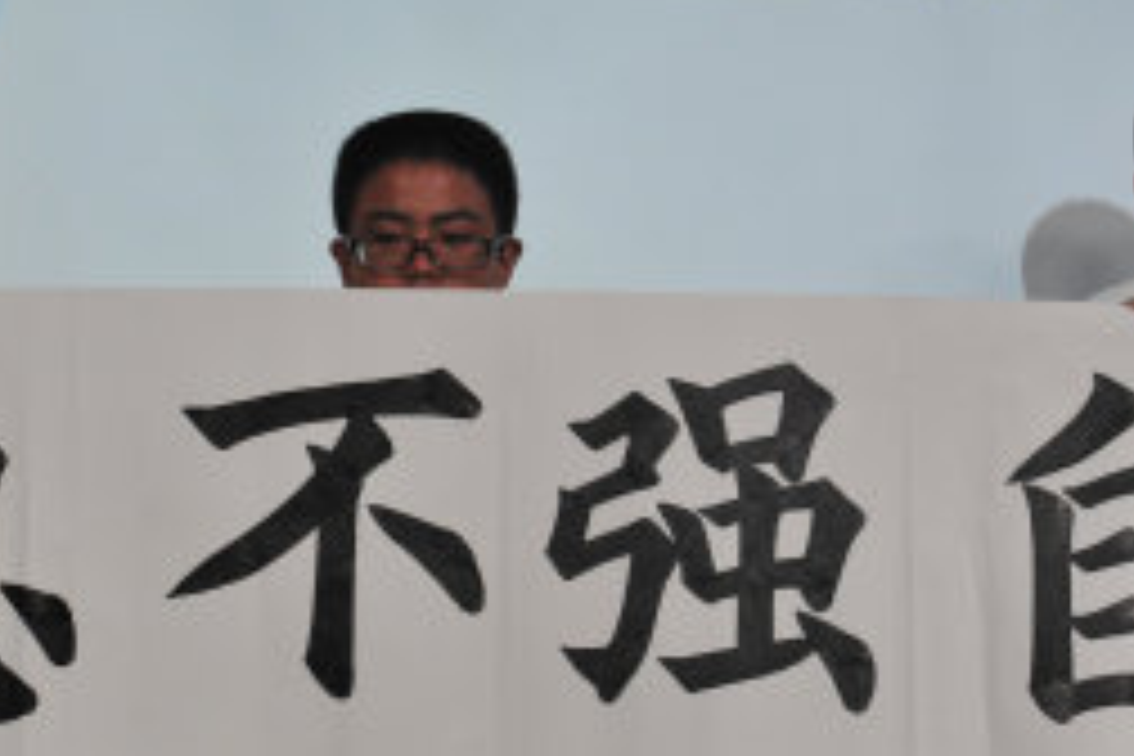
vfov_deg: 13.0
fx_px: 3307
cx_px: 472
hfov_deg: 19.4
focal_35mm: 105
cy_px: 385
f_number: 4.5
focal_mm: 36
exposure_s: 1/80
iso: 500
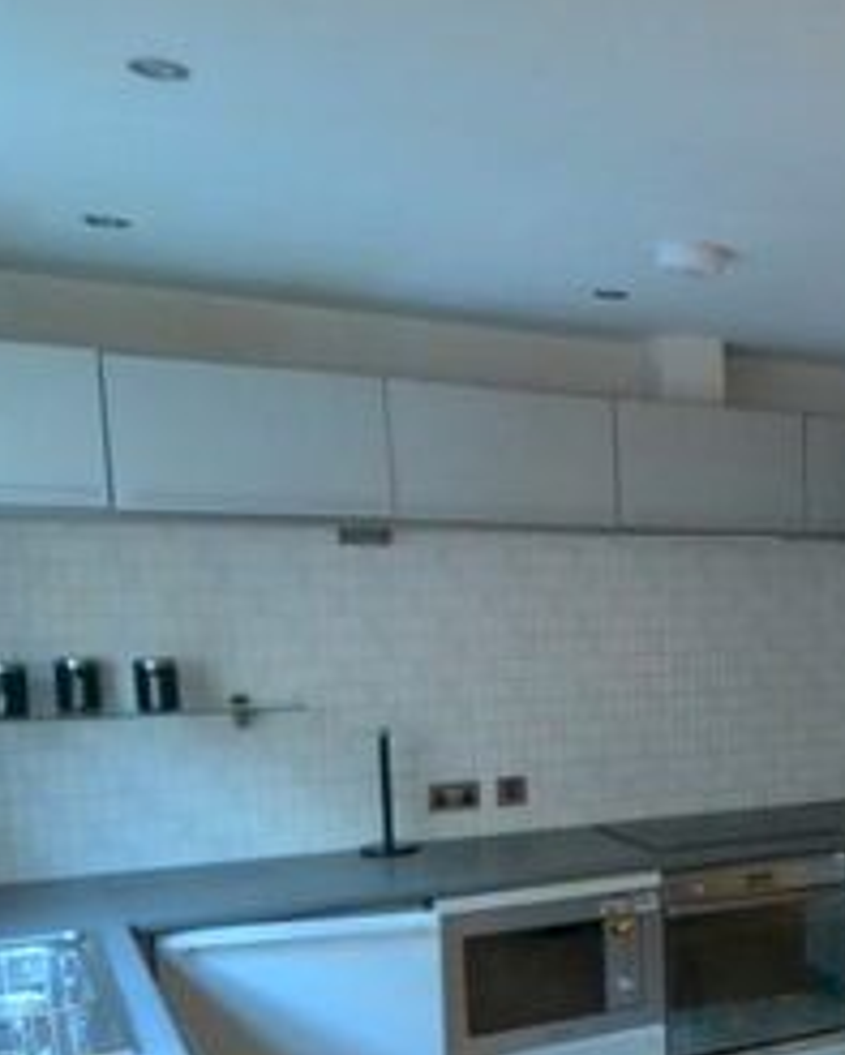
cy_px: 761
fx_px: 1250
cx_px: 1038
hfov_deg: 30.9
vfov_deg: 44.6
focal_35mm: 40
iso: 3200
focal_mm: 10
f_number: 3.5
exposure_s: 1/40
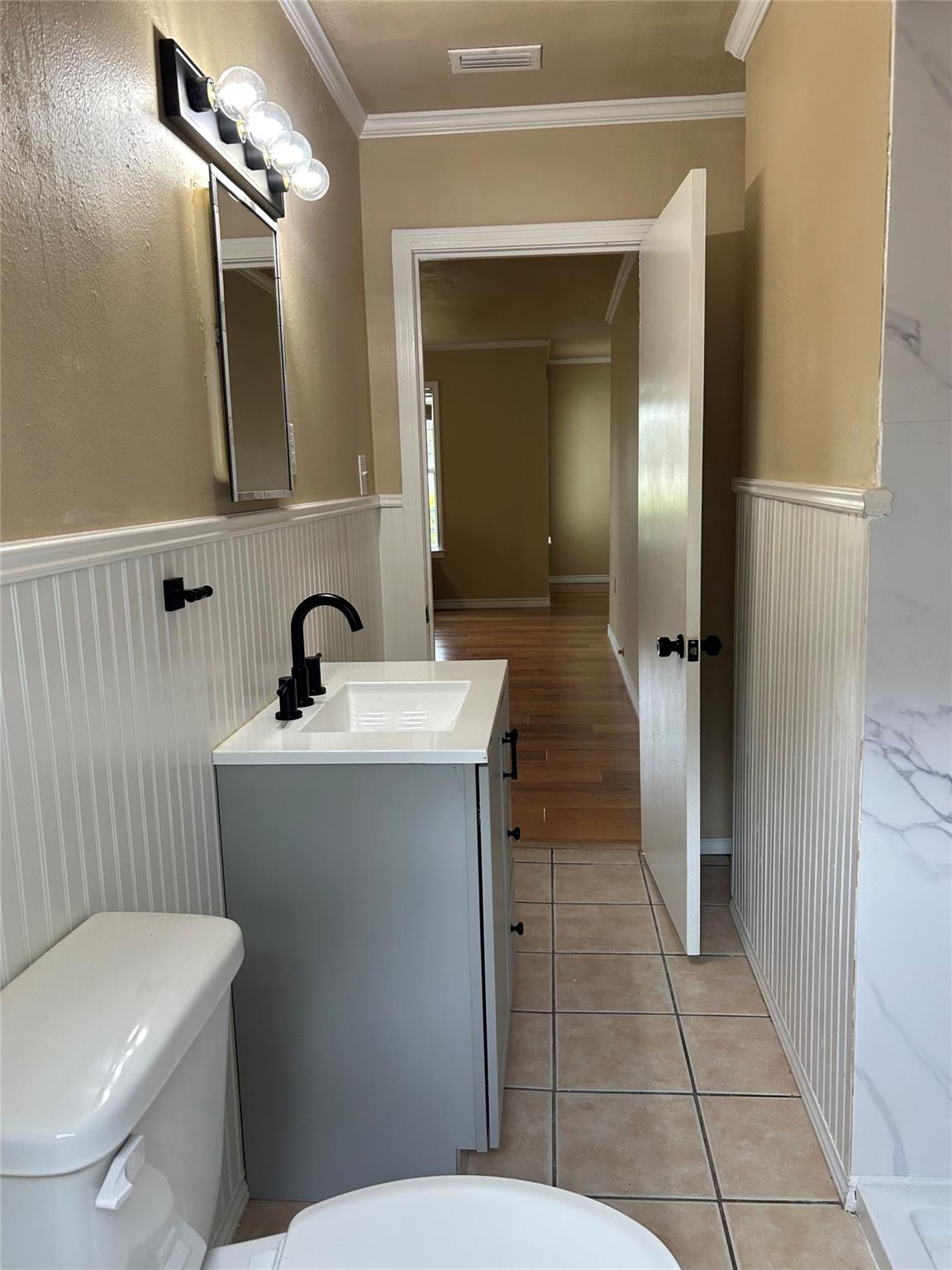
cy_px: 635
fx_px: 953
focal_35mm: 26
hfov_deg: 53.1
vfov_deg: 67.3
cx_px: 476
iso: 80
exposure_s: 1/120
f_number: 1.5
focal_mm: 5.7
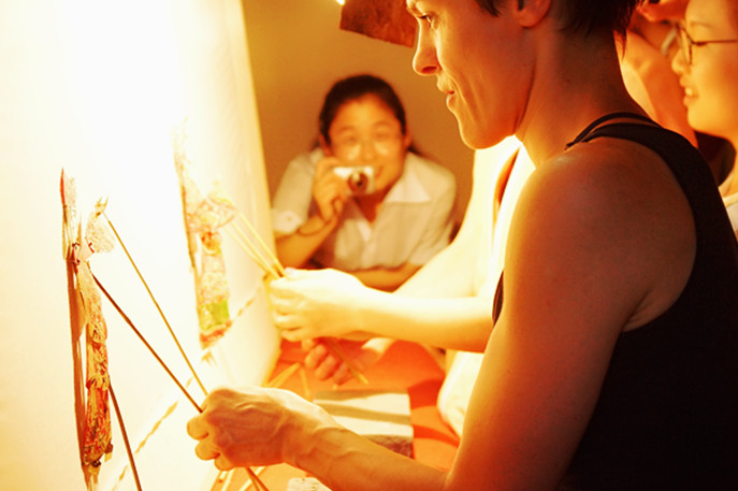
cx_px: 440
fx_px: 1557
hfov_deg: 26.6
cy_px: 196
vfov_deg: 17.9
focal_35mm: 76
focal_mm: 39
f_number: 4
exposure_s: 1/60
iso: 1600
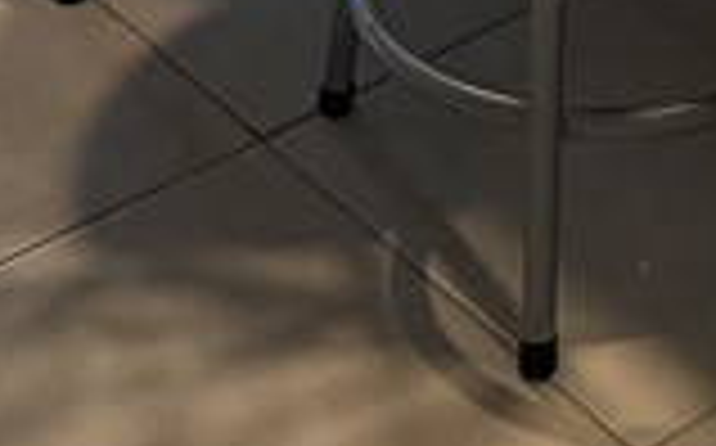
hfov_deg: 12.1
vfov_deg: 6.6
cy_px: -1252
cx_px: 1130
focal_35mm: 164
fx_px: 3197
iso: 320
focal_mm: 6.76
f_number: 1.78
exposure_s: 1/120
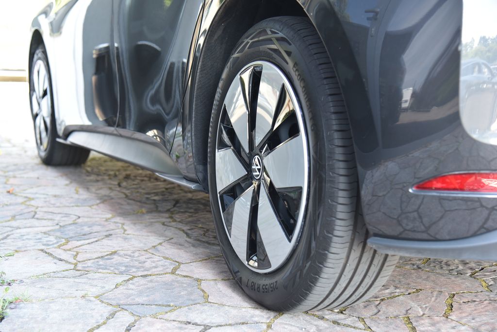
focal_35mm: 55
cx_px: 248
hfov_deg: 36.2
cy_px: 166
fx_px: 760
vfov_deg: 24.7
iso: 500
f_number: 4
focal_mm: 55
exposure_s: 1/60
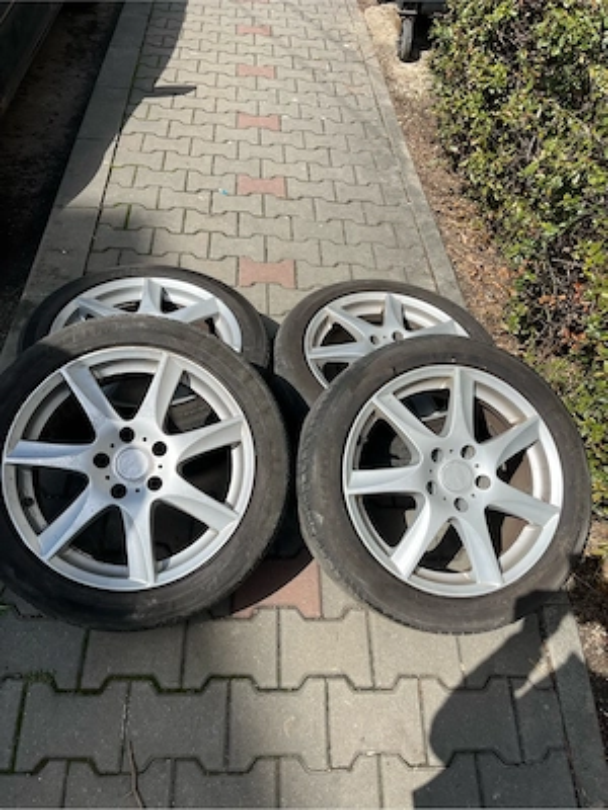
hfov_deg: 53.1
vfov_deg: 67.3
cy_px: 405
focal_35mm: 26
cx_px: 304
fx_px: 609
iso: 50
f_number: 1.6
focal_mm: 5.1
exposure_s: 1/3745
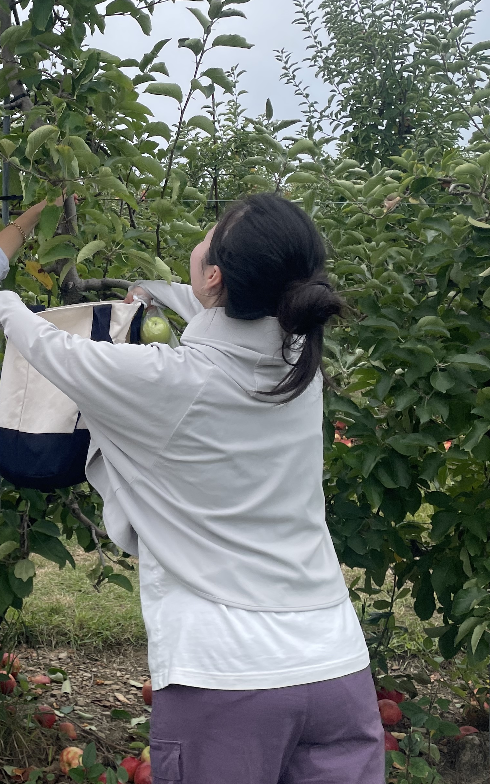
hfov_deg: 27.0
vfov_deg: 43.1
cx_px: 42
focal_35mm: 46
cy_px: 289
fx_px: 983
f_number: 1.6
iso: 32
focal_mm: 4.2
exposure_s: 1/1531
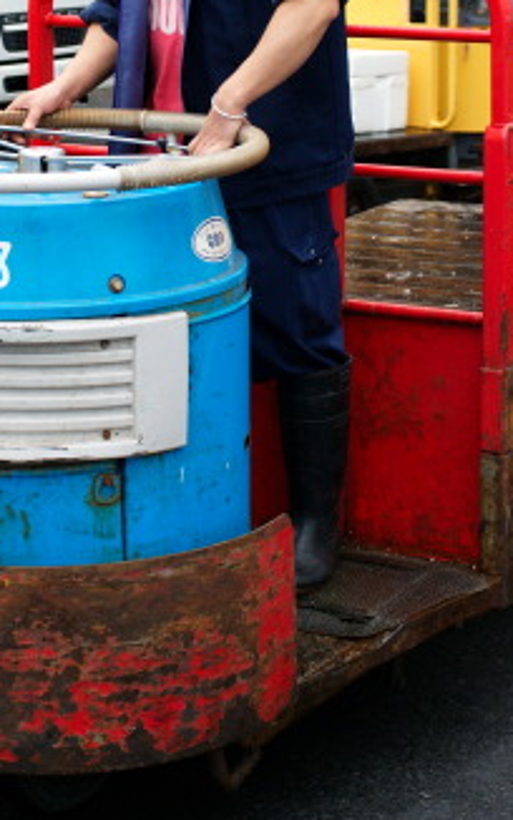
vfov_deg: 19.5
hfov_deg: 12.4
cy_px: 108
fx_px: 2347
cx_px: 136
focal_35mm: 105
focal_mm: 35
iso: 400
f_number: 5.6
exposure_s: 1/400
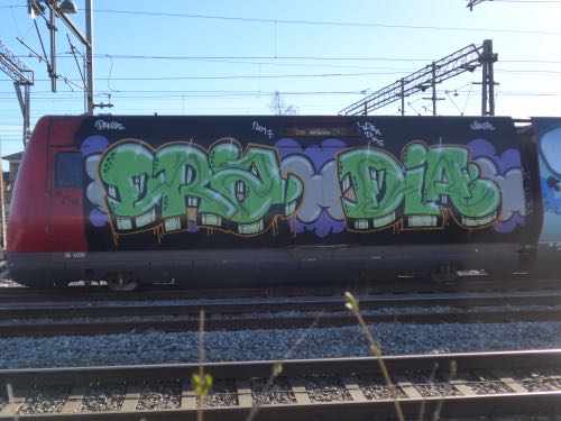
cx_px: 280
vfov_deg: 35.1
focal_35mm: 41
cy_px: 210
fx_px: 664
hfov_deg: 45.8
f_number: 2.8
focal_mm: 8.4
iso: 125
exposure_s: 1/1300
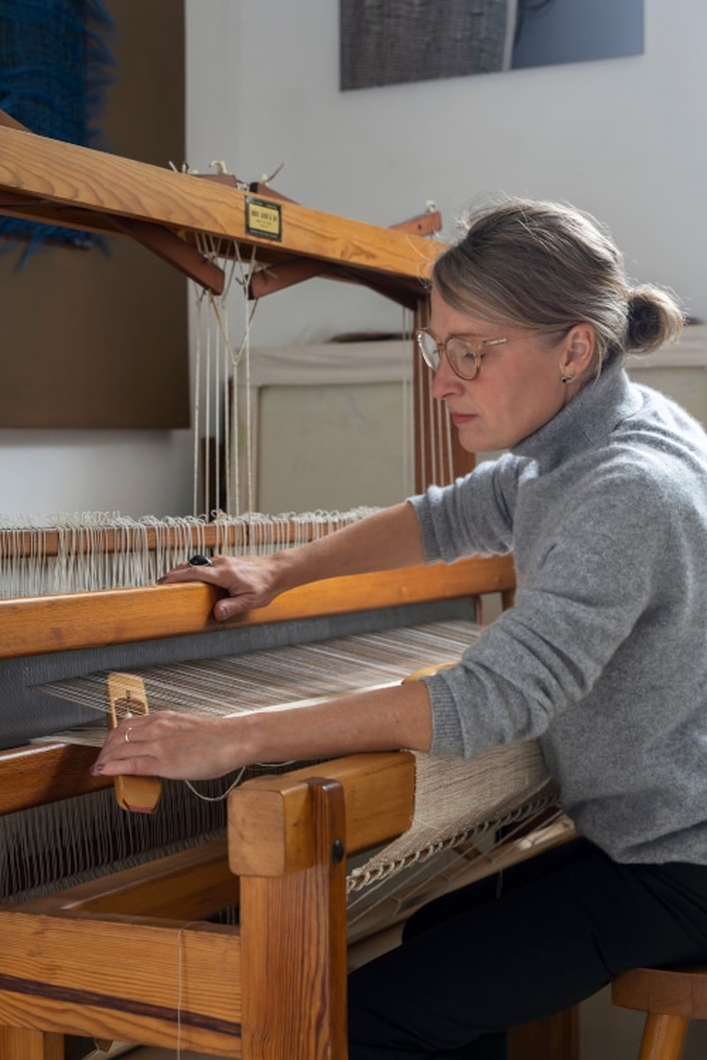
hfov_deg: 21.6
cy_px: 530
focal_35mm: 63
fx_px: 1856
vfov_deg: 31.9
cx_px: 354
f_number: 5.6
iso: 400
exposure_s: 1/15
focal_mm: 63
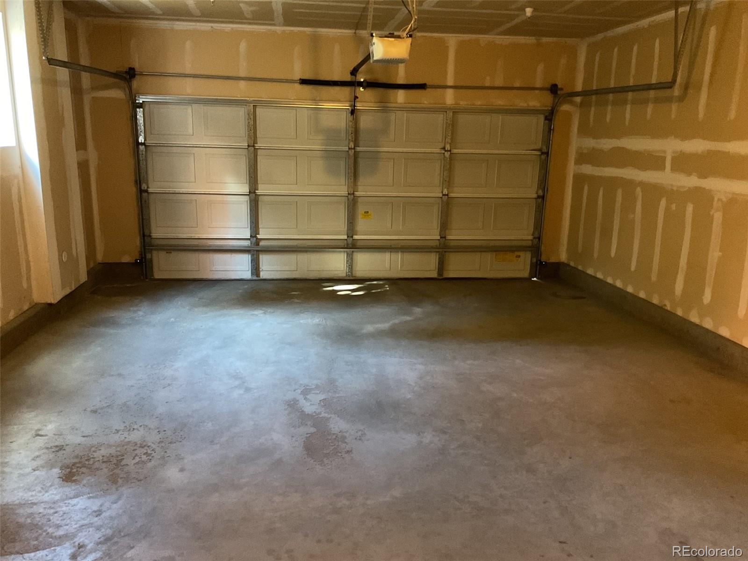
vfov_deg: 48.2
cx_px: 374
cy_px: 280
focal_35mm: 29
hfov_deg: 61.7
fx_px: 627
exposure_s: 1/24
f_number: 1.8
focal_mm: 3
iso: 500
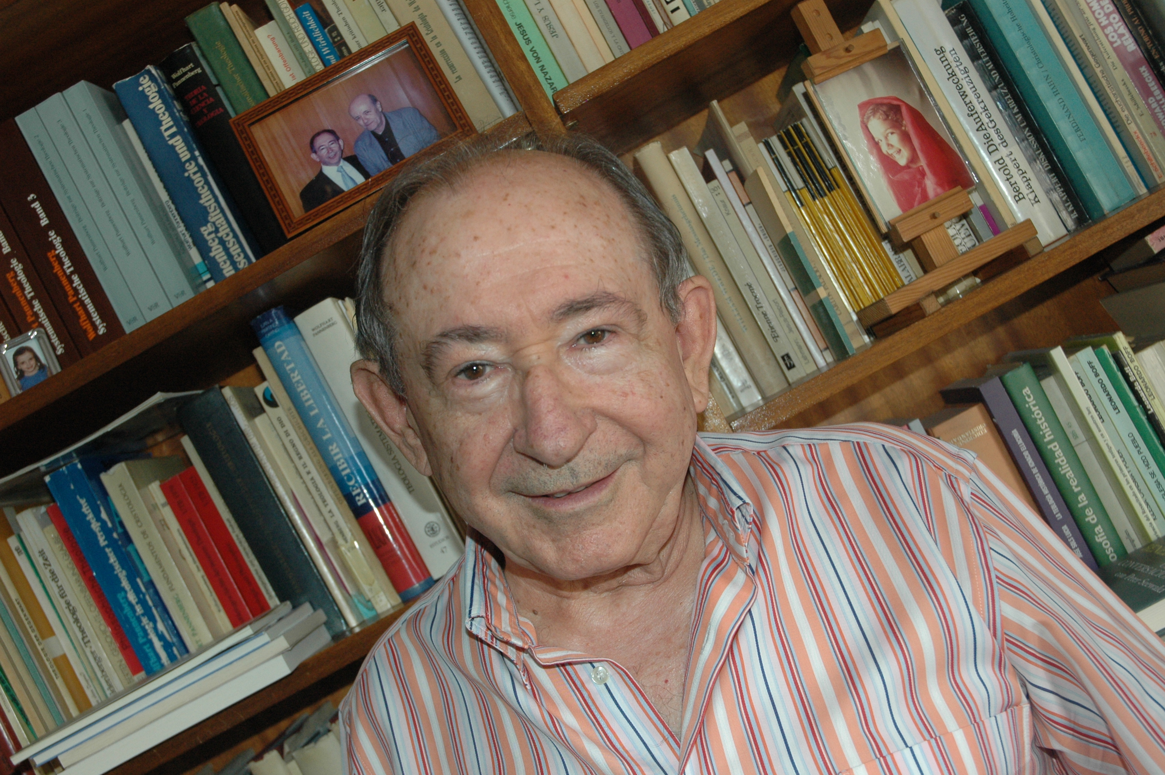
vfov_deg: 33.0
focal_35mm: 40
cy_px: 388
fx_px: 1309
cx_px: 582
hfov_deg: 48.0
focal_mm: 27
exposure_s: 1/100
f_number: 5
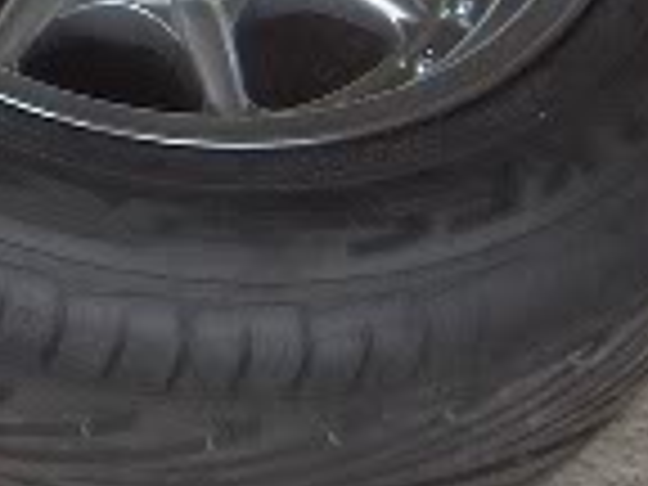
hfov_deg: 10.7
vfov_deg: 8.1
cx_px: -518
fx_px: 3239
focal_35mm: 173
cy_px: -558
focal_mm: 8
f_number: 2.8
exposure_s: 1/175
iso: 200
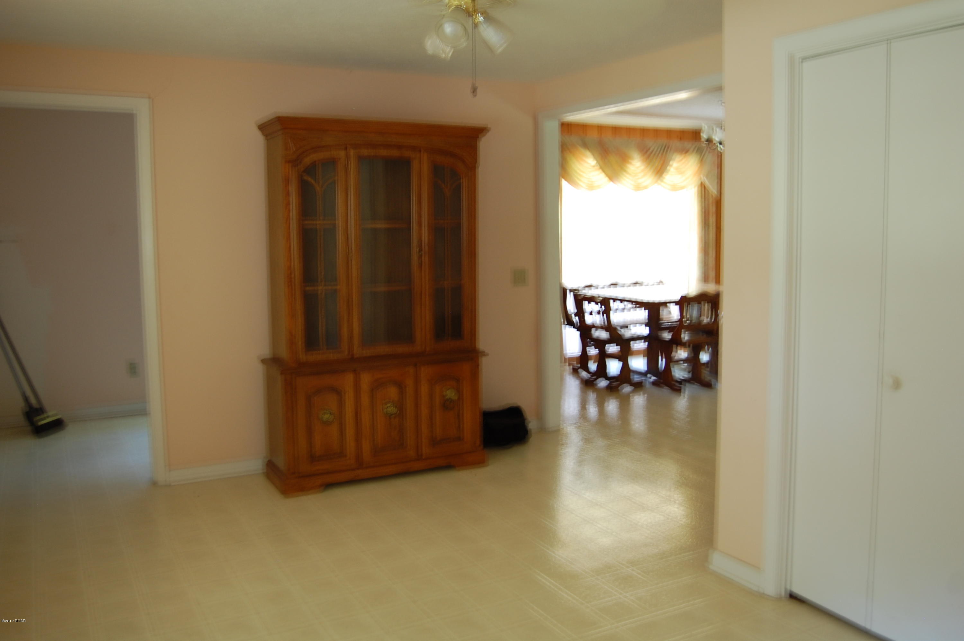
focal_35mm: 30
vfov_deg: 43.5
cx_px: 482
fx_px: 803
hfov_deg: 62.0
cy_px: 320
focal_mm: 20
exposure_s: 1/4
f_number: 3.8
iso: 200
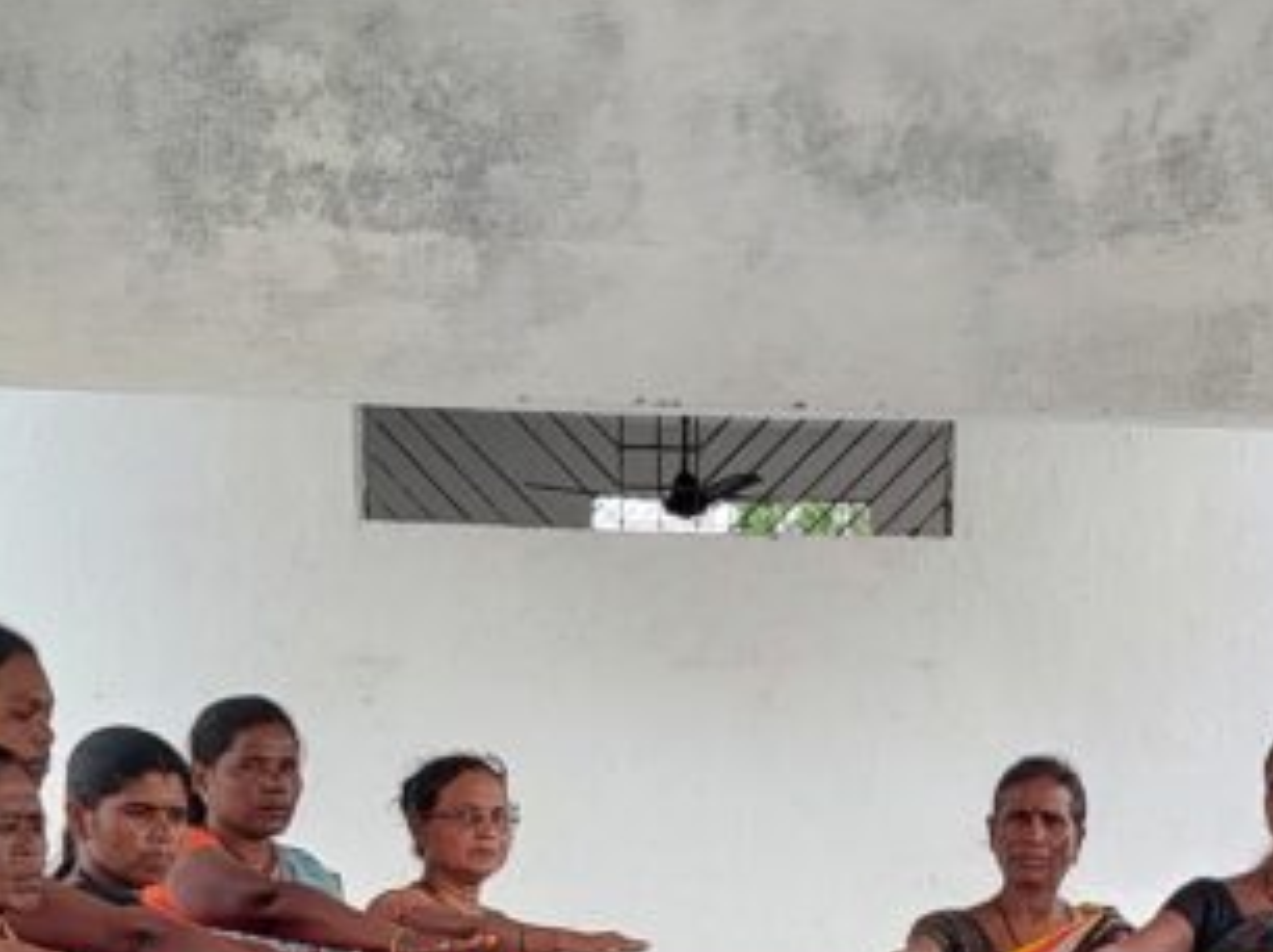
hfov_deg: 25.1
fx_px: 2829
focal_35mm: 77
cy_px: 1206
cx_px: 924
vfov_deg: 18.0
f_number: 1.8
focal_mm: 5.56
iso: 100
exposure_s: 1/134
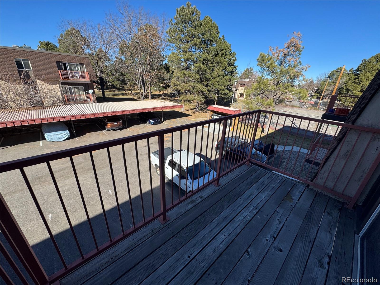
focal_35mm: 14
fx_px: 154
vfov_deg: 85.7
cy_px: 142
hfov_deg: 102.1
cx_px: 190
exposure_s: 1/1078
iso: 50
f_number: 2.2
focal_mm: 2.22
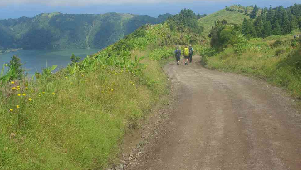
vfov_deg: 24.2
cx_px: 150
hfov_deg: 41.7
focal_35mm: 50
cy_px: 69
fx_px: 395
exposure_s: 1/100
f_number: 11
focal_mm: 31
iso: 200
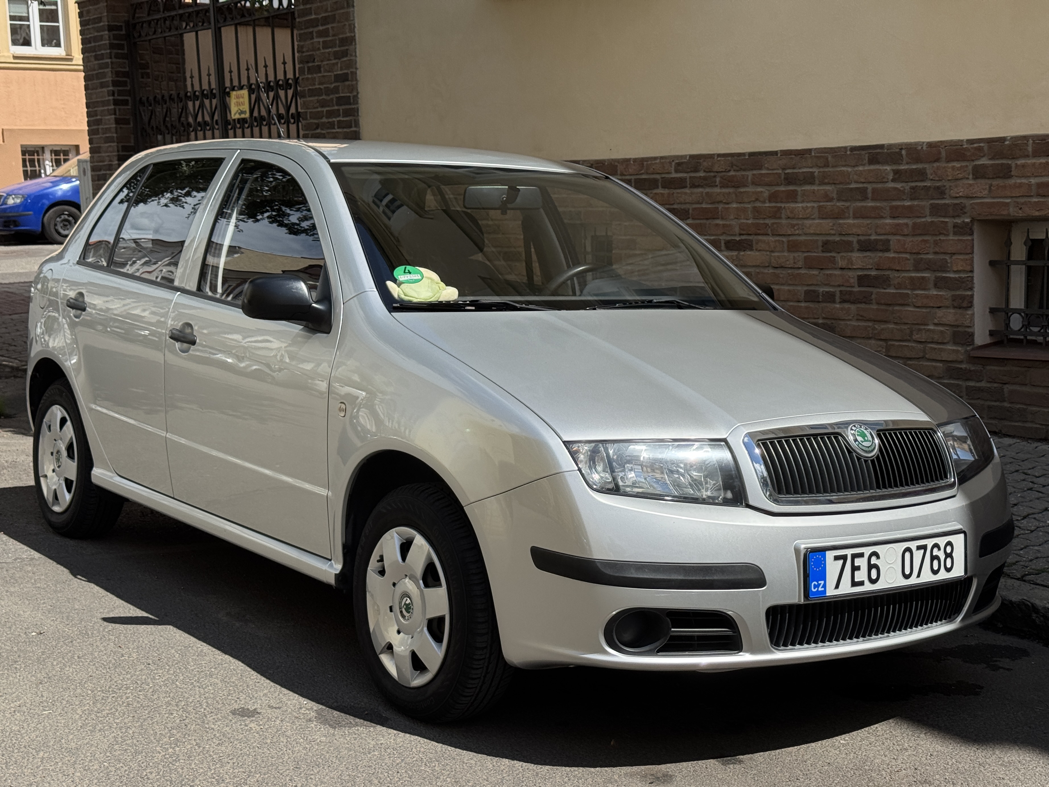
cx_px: 524
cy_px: 394
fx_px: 1455
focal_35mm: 48
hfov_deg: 39.7
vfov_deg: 30.3
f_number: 1.78
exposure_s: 1/4608
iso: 64
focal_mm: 6.76
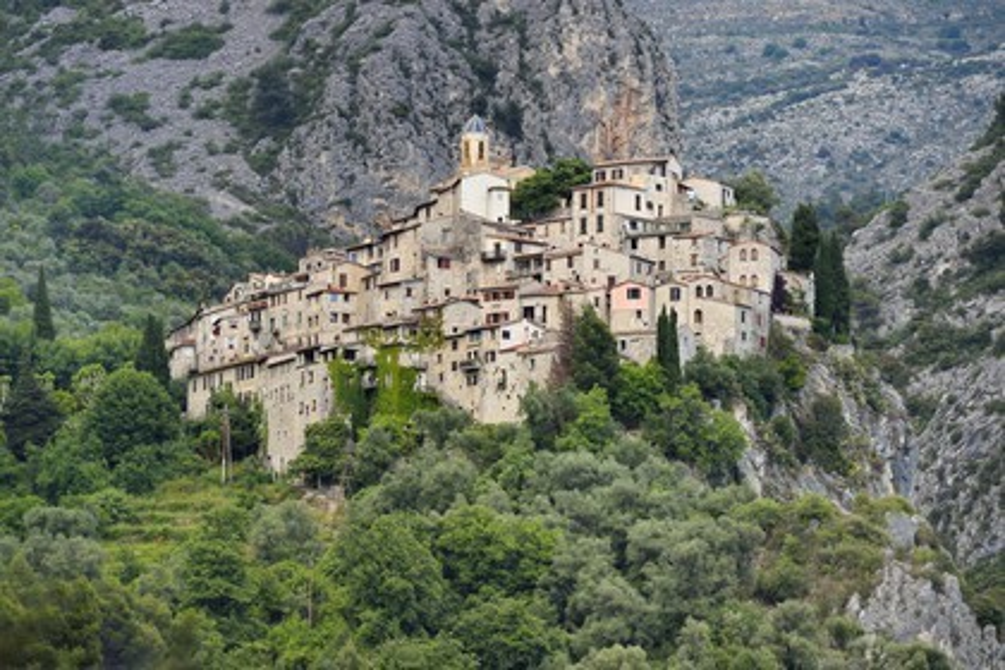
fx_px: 5583
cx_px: 502
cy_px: 335
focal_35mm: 200
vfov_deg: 6.9
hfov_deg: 10.3
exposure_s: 1/250
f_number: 6.3
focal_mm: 200
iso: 200
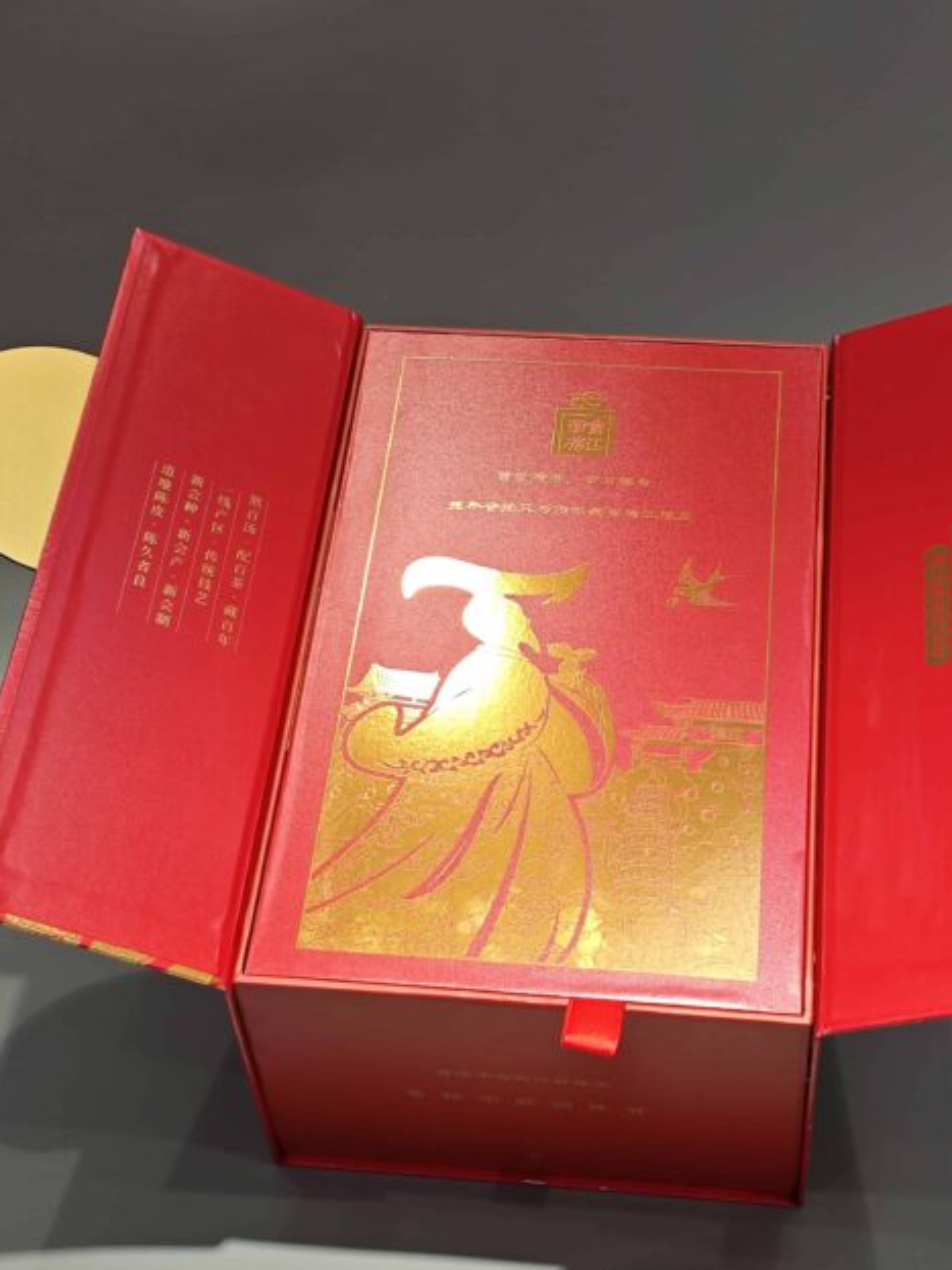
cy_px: 425
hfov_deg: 23.3
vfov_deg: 30.5
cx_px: 518
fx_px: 2311
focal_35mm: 63
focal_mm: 6.7
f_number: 2
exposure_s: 1/245
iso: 50
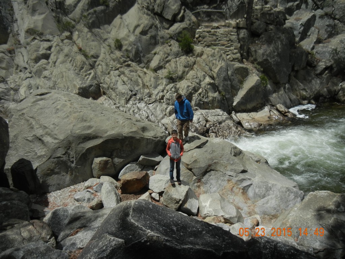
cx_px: 172
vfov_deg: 46.8
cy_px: 130
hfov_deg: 60.0
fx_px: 299
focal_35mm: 30
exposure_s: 1/770
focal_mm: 5.4
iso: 160
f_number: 7
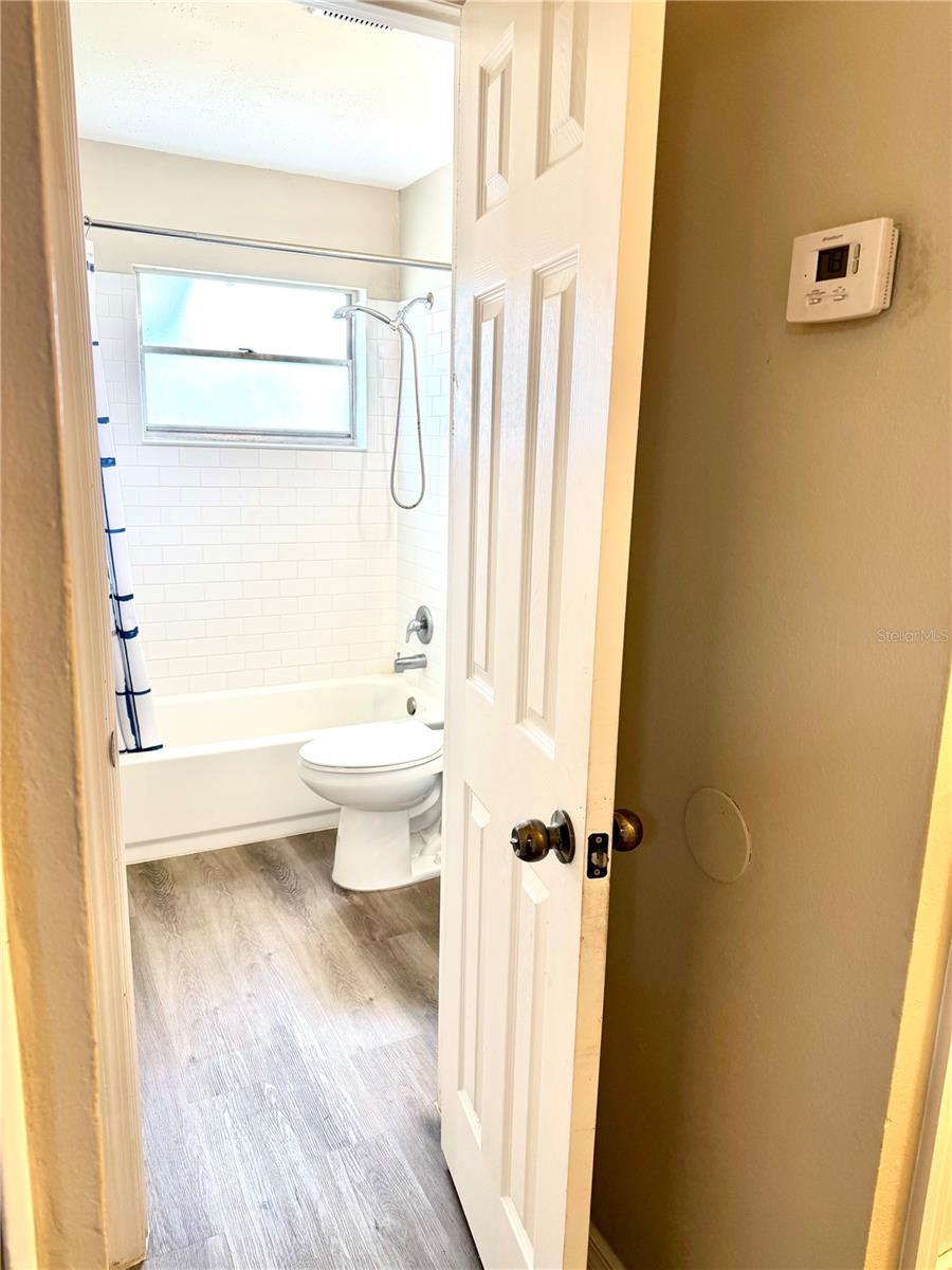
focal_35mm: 24
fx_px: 880
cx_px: 476
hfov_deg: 56.8
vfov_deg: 71.6
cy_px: 635
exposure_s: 1/120
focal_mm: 6.76
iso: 100
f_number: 1.78
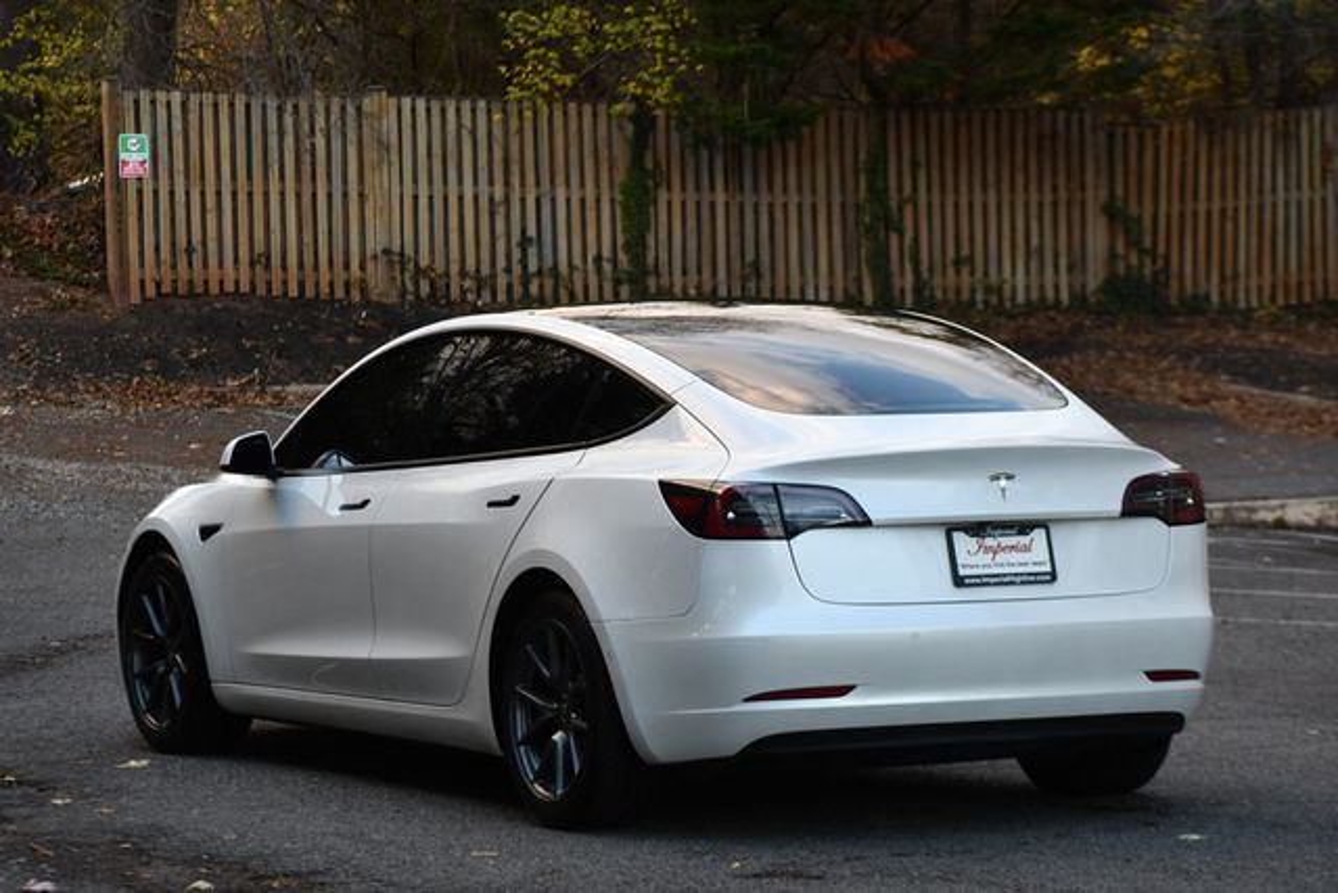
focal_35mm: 129
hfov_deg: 15.9
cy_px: 446
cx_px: 669
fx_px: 4795
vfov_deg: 10.6
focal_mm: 86
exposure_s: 1/250
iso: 720
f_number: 4.8
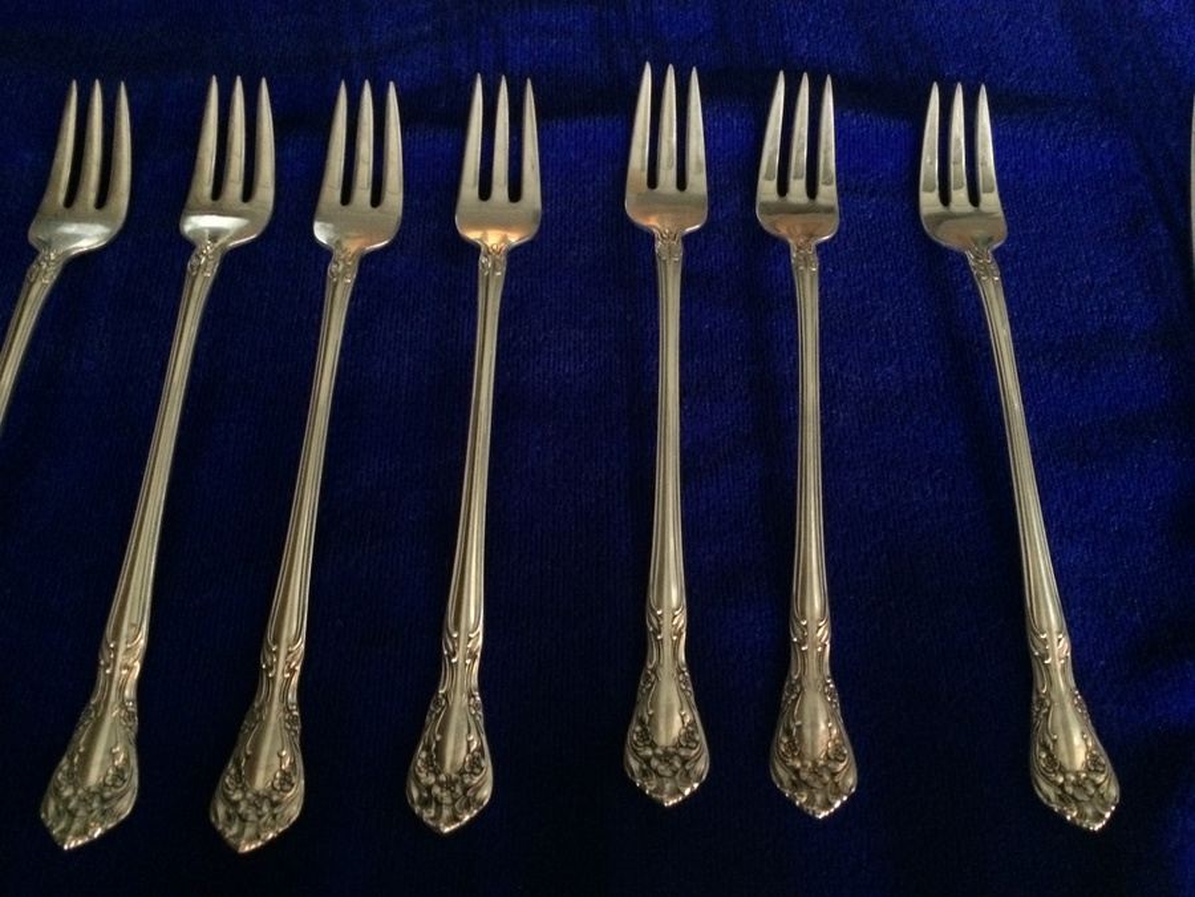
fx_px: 1036
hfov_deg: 60.0
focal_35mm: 30
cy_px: 448
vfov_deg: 46.8
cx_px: 598
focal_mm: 4.12
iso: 500
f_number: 2.2
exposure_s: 1/15
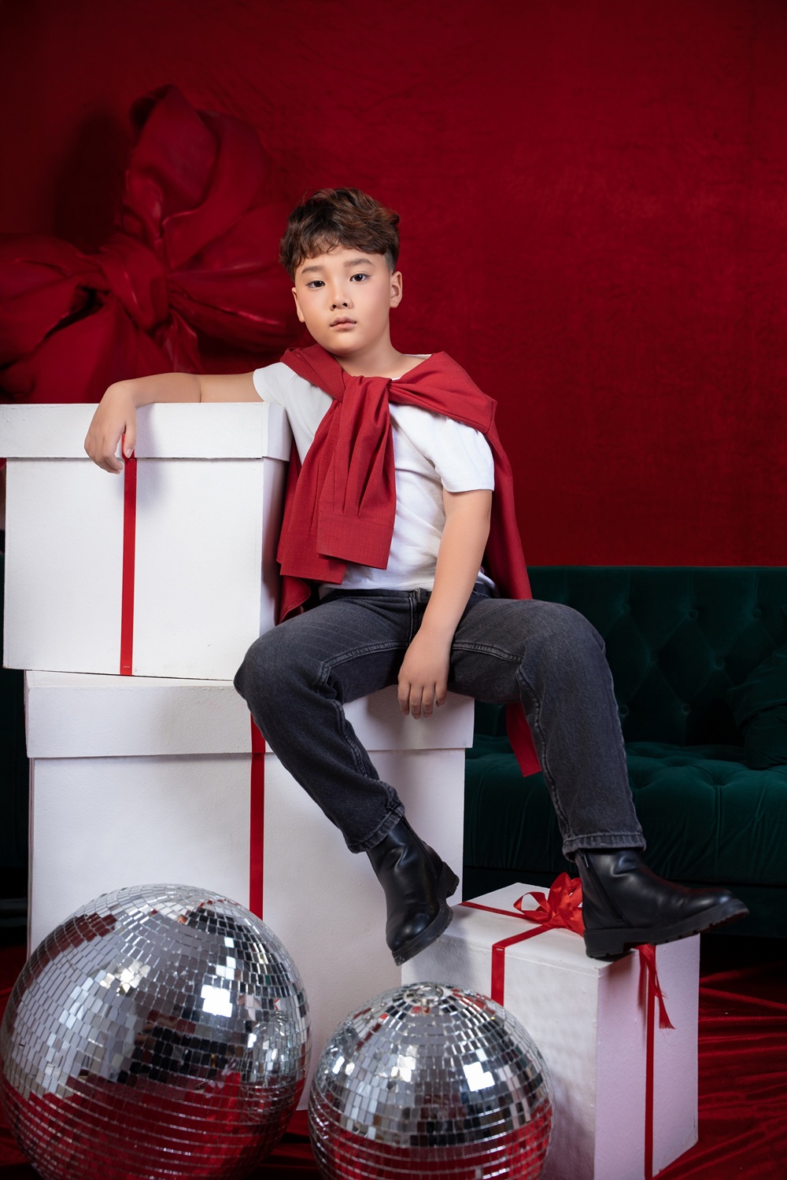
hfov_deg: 32.6
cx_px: 394
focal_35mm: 41
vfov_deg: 47.3
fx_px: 1348
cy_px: 590
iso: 80
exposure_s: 1/125
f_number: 4
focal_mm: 41.1
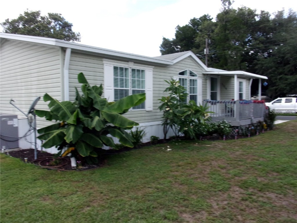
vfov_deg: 49.7
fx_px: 240
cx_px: 148
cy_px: 112
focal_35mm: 28
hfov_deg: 63.4
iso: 200
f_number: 10.8
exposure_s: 1/100
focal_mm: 5.1
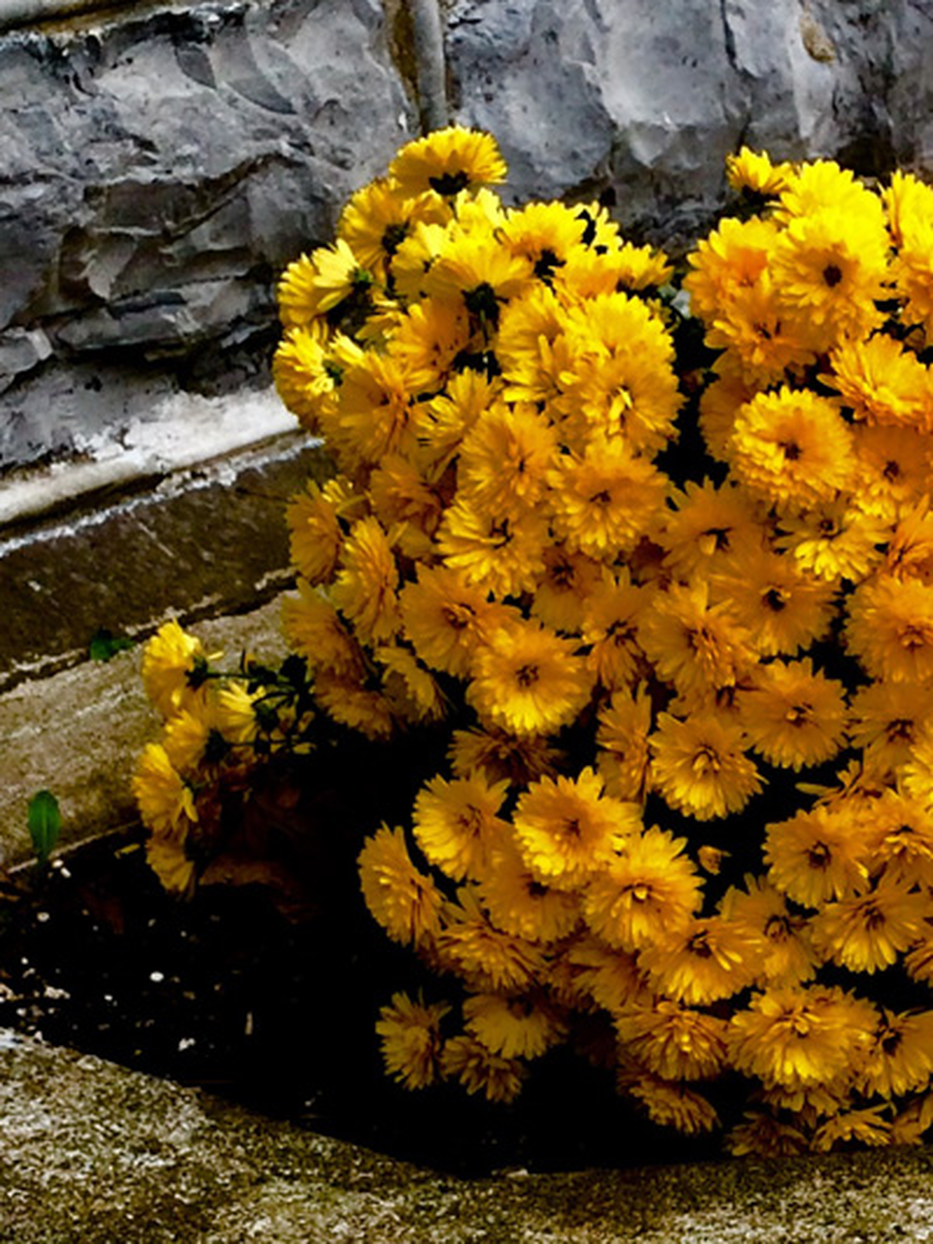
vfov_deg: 61.6
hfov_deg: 48.2
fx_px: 1042
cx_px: 466
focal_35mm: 29
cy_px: 622
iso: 32
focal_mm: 4.15
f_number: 2.2
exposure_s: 1/441
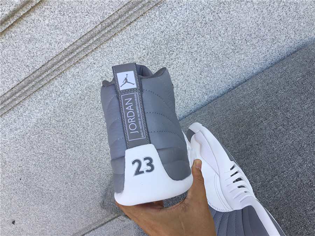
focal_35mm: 31
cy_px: 118
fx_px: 282
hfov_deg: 58.4
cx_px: 158
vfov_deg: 45.4
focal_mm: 3.3
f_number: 2.4
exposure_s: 1/192
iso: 25
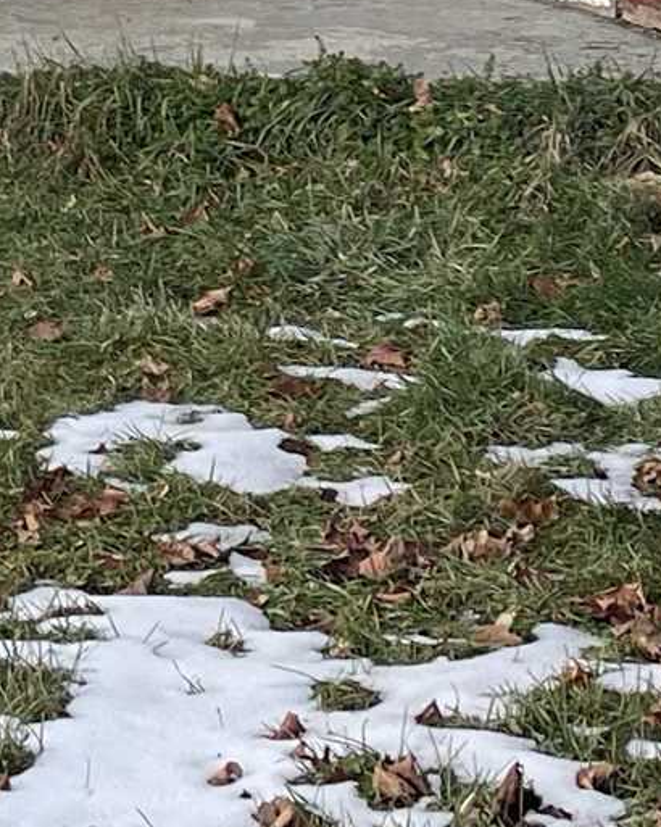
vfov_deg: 11.6
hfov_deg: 10.1
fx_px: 3719
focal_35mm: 152
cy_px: -721
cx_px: 527
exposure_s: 1/238
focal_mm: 4.2
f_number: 1.6
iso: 32
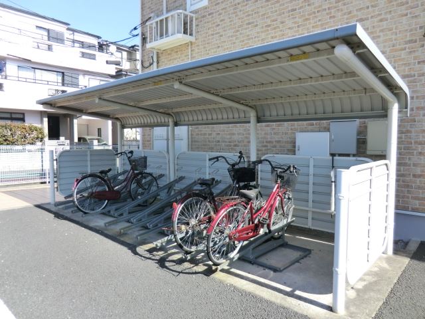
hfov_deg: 71.6
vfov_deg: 56.8
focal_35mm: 24
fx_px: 295
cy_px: 160
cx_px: 212
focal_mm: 4.3
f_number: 3.2
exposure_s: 1/400
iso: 80
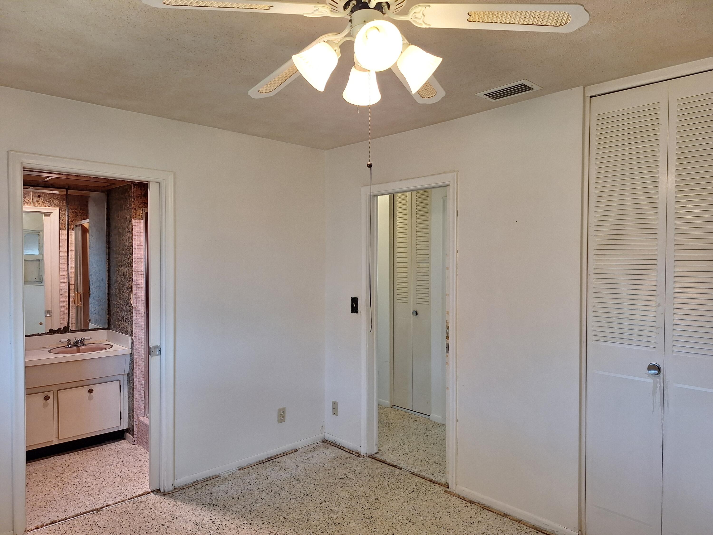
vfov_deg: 58.9
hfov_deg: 73.9
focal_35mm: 23
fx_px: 474
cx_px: 356
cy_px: 268
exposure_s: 1/60
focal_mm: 5.54
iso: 40
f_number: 1.8
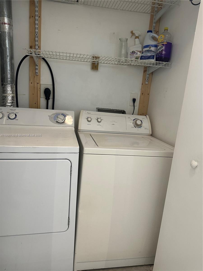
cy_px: 136
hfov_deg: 56.8
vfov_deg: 71.6
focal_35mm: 24
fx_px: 188
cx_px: 102
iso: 320
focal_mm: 6.86
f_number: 1.78
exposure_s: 1/60
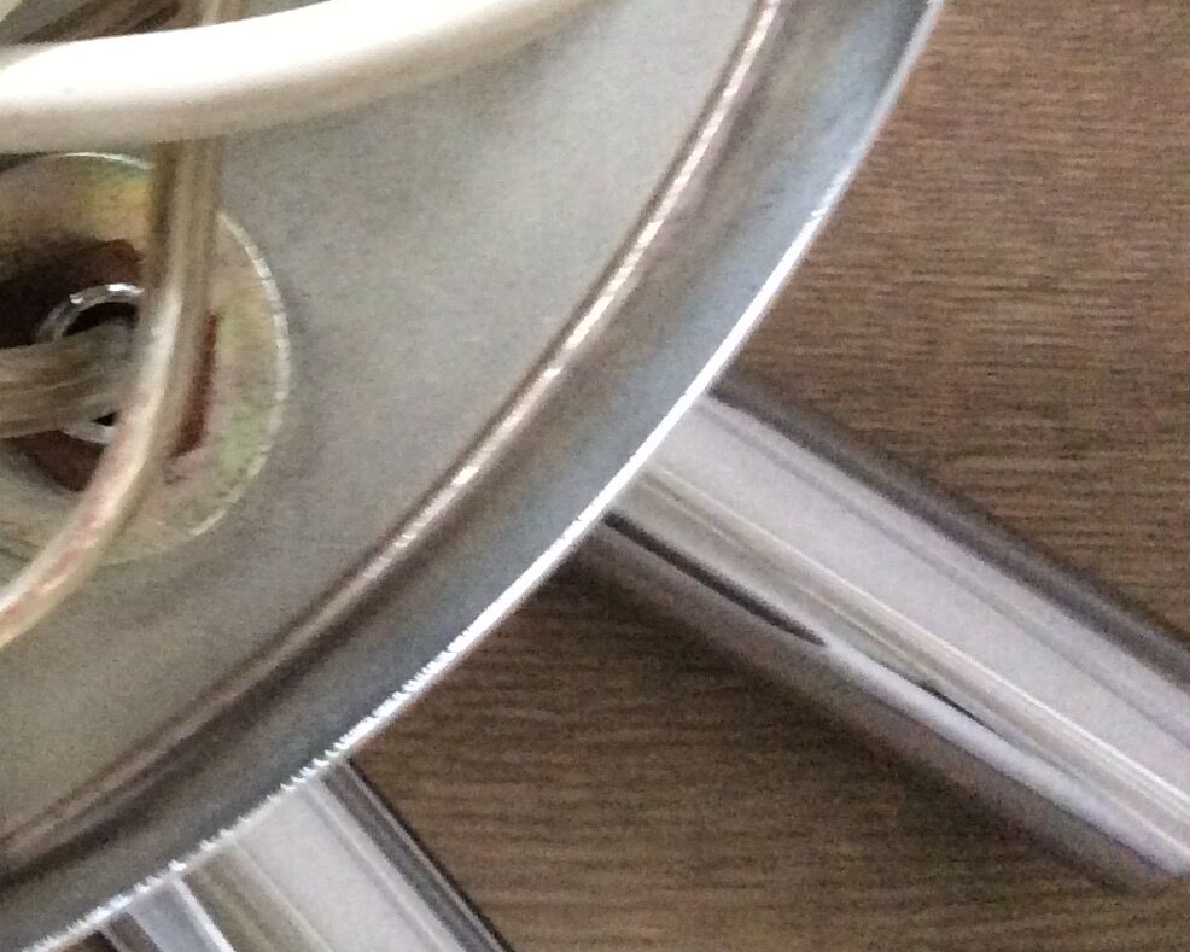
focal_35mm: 82
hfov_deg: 21.2
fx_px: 2888
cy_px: 315
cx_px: -328
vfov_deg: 18.7
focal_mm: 3.3
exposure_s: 1/25
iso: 320
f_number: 2.4
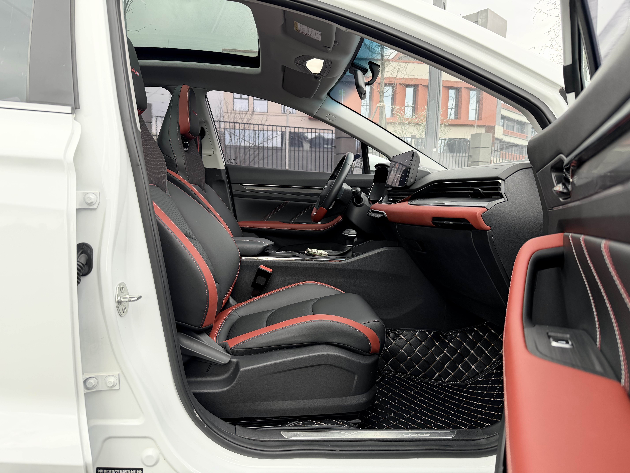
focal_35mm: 24
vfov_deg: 56.8
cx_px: 315
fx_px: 437
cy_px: 236
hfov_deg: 71.6
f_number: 1.78
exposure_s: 1/111
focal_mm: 6.76
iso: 200
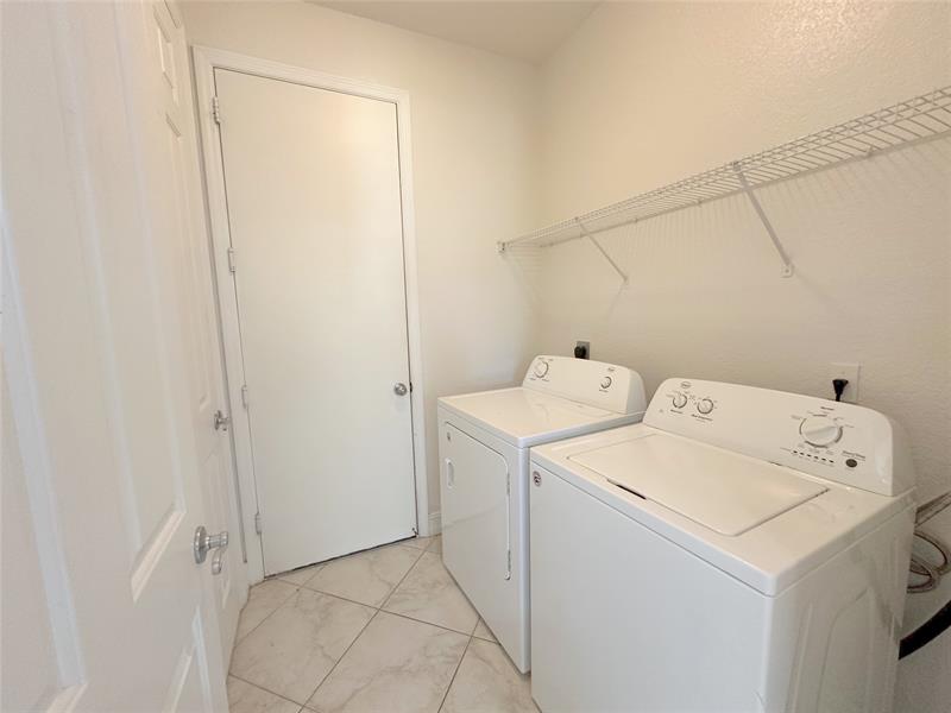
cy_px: 356
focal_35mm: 14
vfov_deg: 85.7
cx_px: 476
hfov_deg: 102.1
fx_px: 385
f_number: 2.2
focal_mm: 2.22
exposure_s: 1/60
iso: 250
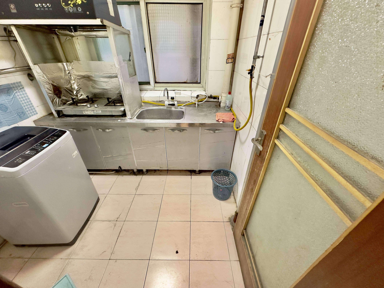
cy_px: 144
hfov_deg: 102.1
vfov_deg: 85.7
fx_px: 155
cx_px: 192
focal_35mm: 14
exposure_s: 1/50
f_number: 2.2
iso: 800
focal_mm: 2.22
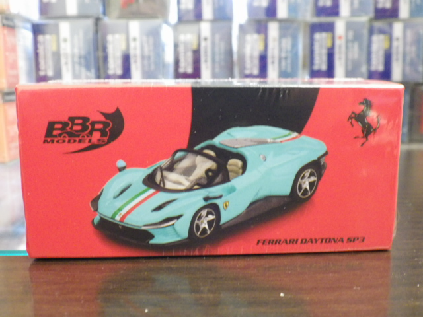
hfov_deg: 45.8
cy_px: 158
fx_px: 501
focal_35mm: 41
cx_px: 212
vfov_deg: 35.1
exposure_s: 1/25
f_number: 3.6
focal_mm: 7.4
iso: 1000
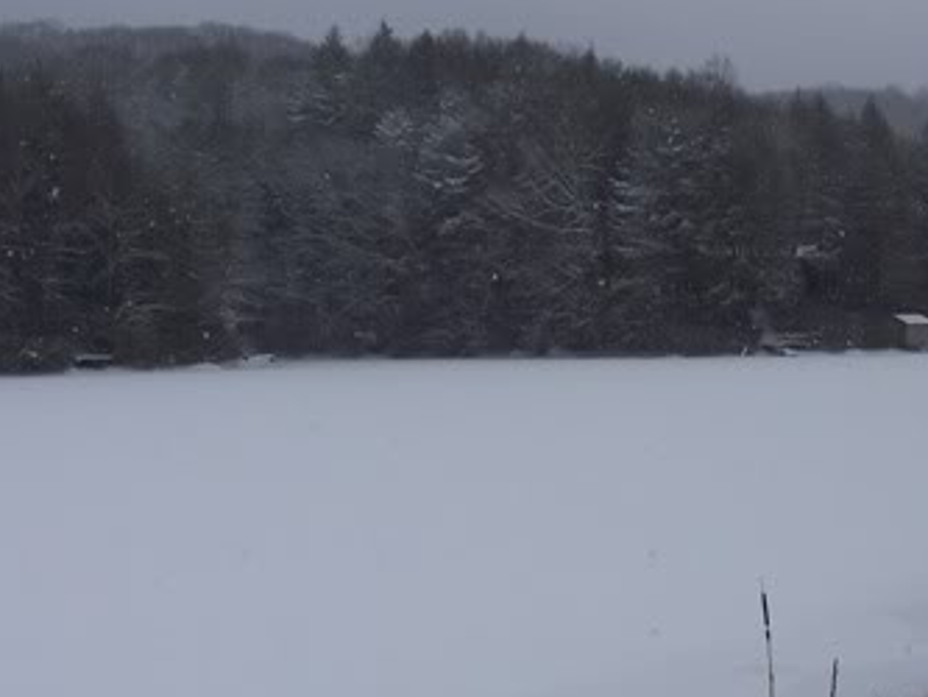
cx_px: 688
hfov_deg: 26.4
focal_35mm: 73
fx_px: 1958
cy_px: 393
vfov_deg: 20.2
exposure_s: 1/800
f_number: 4
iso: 64
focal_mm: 6.3
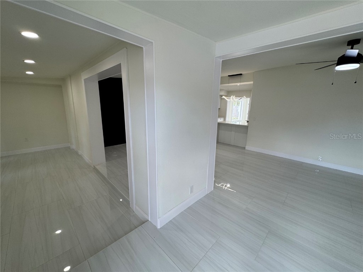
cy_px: 136
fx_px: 147
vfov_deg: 85.7
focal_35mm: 14
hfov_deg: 102.1
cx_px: 182
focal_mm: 2.22
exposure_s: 1/120
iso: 80
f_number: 2.2
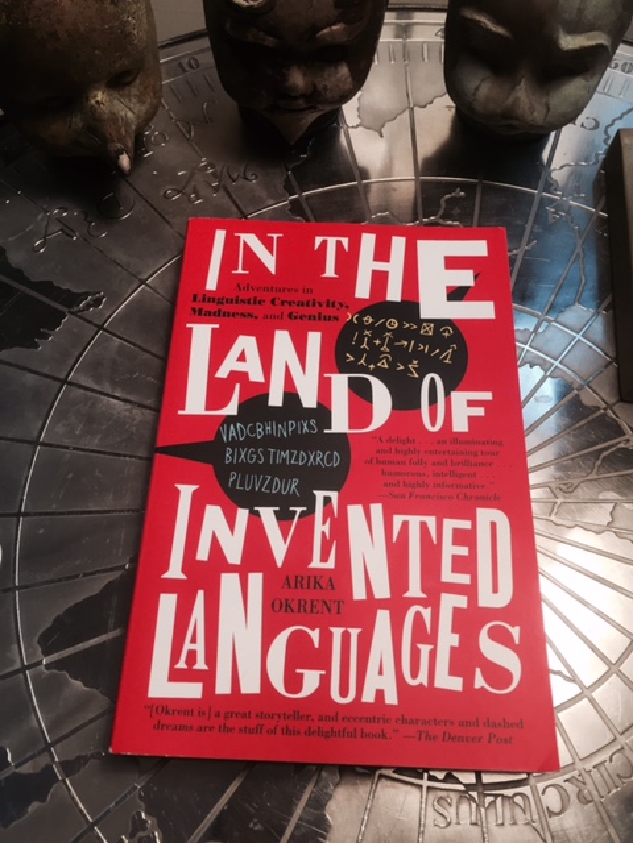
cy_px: 422
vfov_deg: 61.7
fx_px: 707
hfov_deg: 48.2
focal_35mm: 29
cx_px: 316
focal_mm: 4.15
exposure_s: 1/30
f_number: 2.2
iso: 32
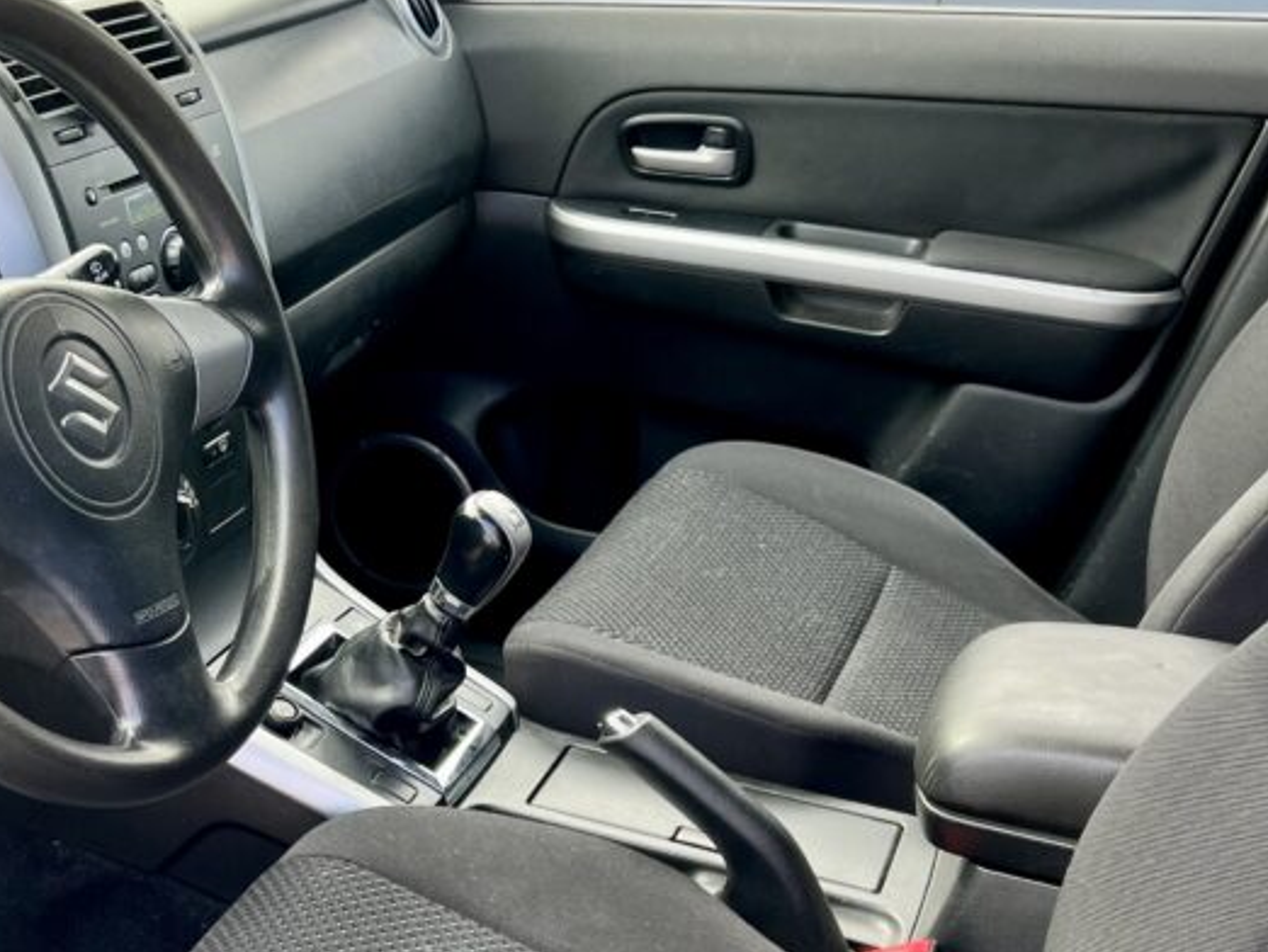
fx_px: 1869
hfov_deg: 36.7
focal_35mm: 51
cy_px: 644
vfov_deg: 28.4
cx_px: 338
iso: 50
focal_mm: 5.7
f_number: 1.5
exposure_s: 1/121
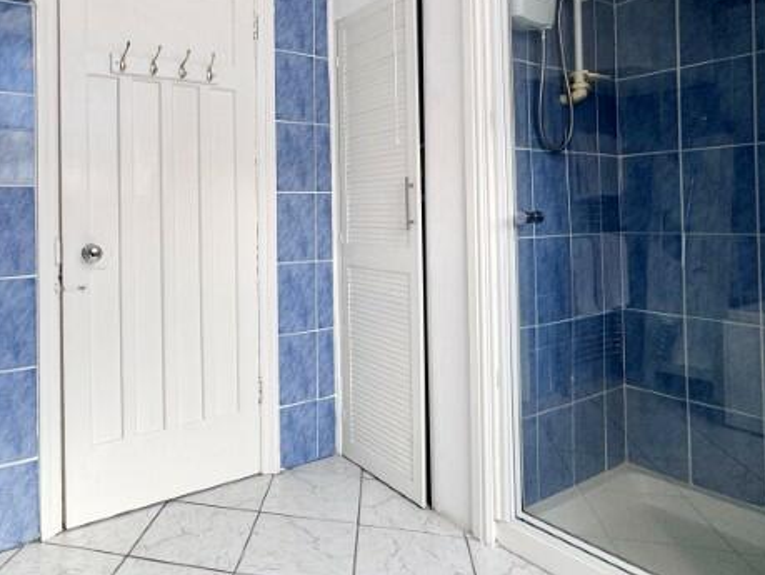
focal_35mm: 26
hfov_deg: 65.2
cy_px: 203
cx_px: 244
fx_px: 575
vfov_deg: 52.3
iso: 100
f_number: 2.2
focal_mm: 2.22
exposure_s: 1/100
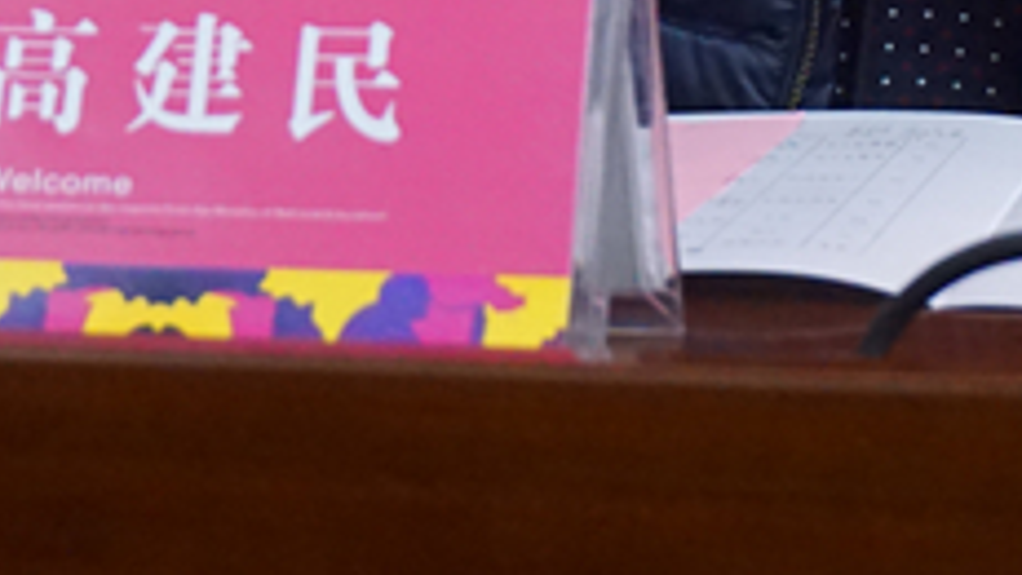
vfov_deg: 6.6
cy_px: -484
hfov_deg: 12.0
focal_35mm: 180
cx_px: 637
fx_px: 4873
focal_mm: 33
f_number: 5
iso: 3200
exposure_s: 1/80
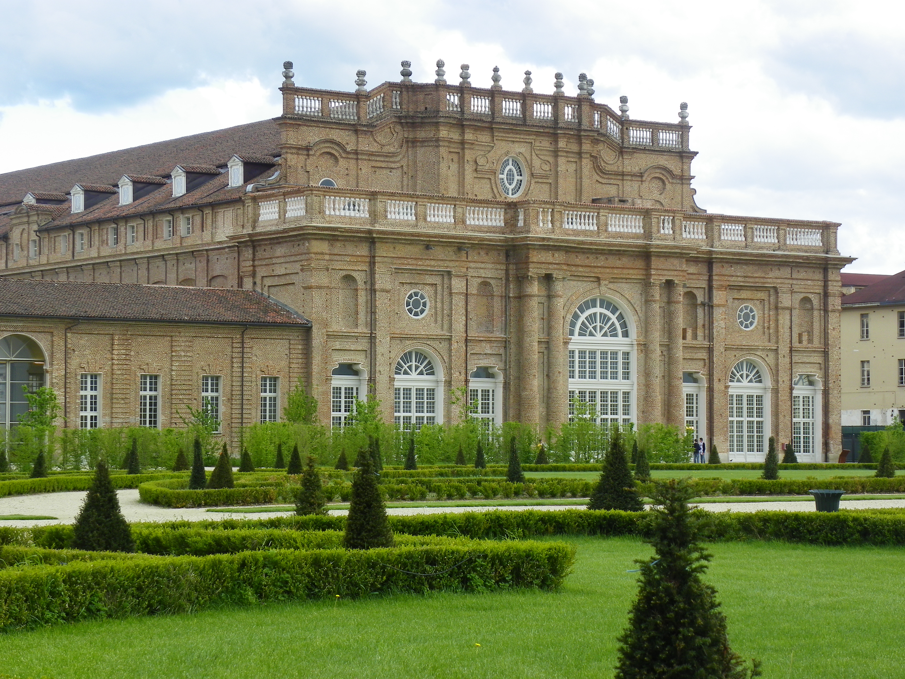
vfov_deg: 15.6
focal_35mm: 95
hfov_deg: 20.7
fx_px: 2484
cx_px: 452
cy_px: 340
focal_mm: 16.9
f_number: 4
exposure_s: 1/125
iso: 64
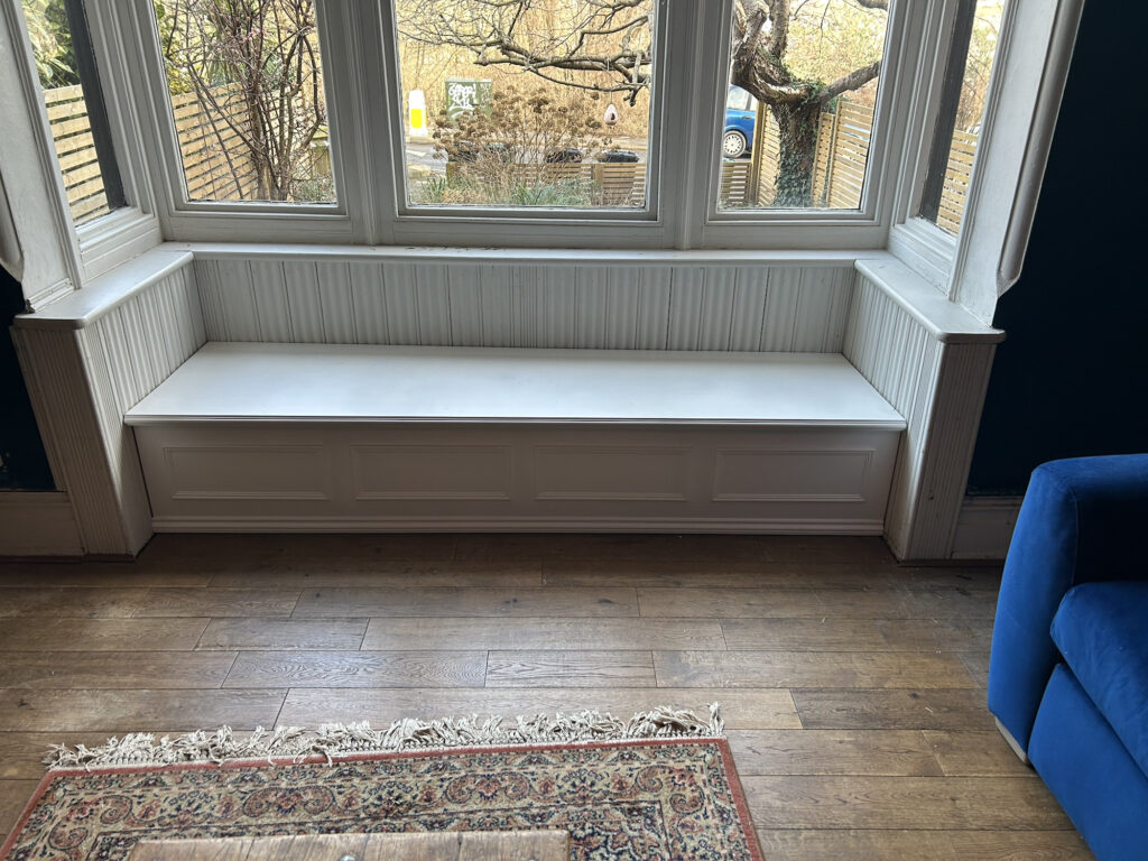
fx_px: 862
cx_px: 574
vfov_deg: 53.1
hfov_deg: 67.3
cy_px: 430
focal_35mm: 26
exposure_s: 1/100
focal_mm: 5.7
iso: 80
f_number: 1.5
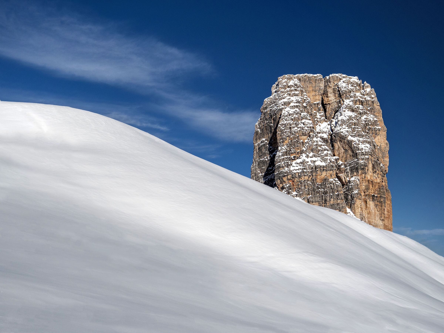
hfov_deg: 51.4
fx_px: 462
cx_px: 222
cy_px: 166
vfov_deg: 39.7
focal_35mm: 36
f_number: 3.5
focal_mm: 18
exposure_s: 1/4000
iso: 200
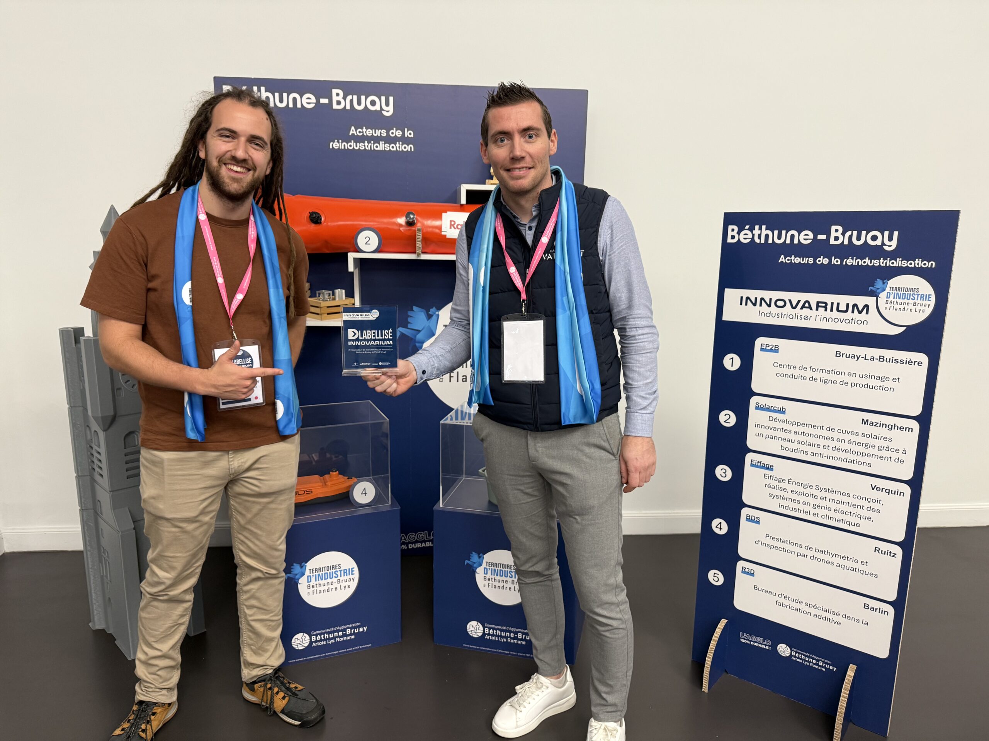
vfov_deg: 56.8
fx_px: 686
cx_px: 494
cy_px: 370
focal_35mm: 24
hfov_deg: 71.6
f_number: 1.78
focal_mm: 6.76
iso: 200
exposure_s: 1/50
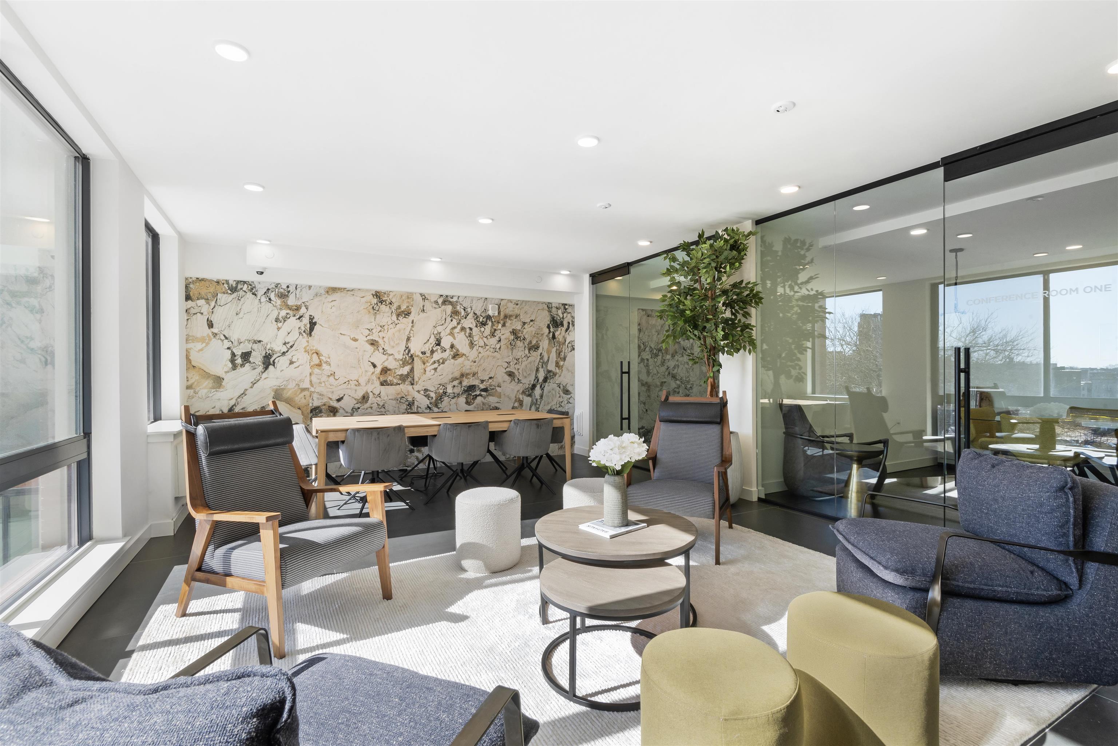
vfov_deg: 73.8
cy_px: 373
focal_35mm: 16
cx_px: 559
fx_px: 497
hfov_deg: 96.7
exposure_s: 1/1250
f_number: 18
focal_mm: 16
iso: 400
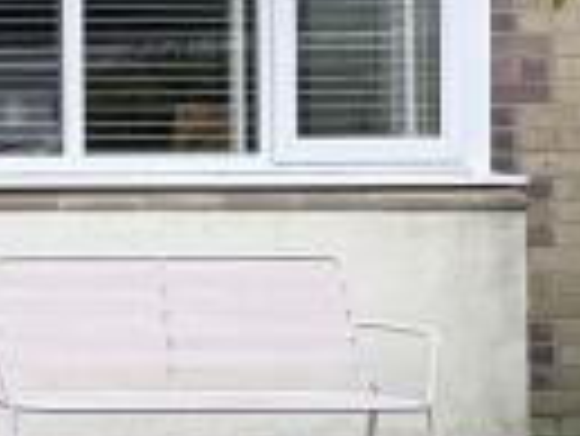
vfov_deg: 7.8
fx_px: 3203
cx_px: -913
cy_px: 58
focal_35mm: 191
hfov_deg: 9.1
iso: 100
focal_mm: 6.76
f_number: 1.78
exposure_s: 1/344
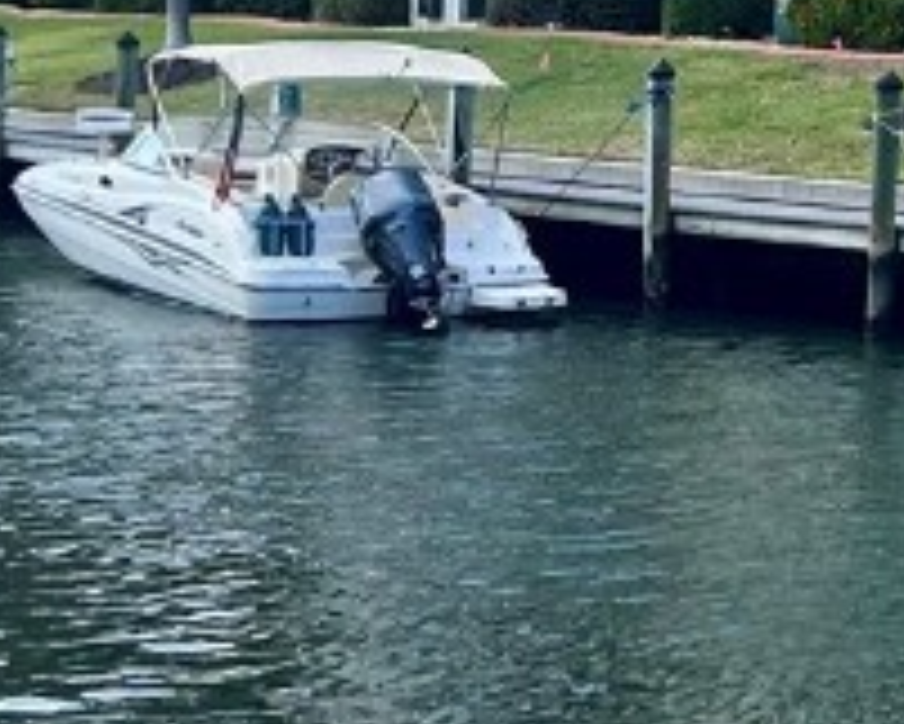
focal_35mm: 129
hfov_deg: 14.0
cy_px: -153
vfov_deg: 11.7
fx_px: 3453
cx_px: 1345
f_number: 1.5
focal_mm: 5.7
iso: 50
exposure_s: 1/1808
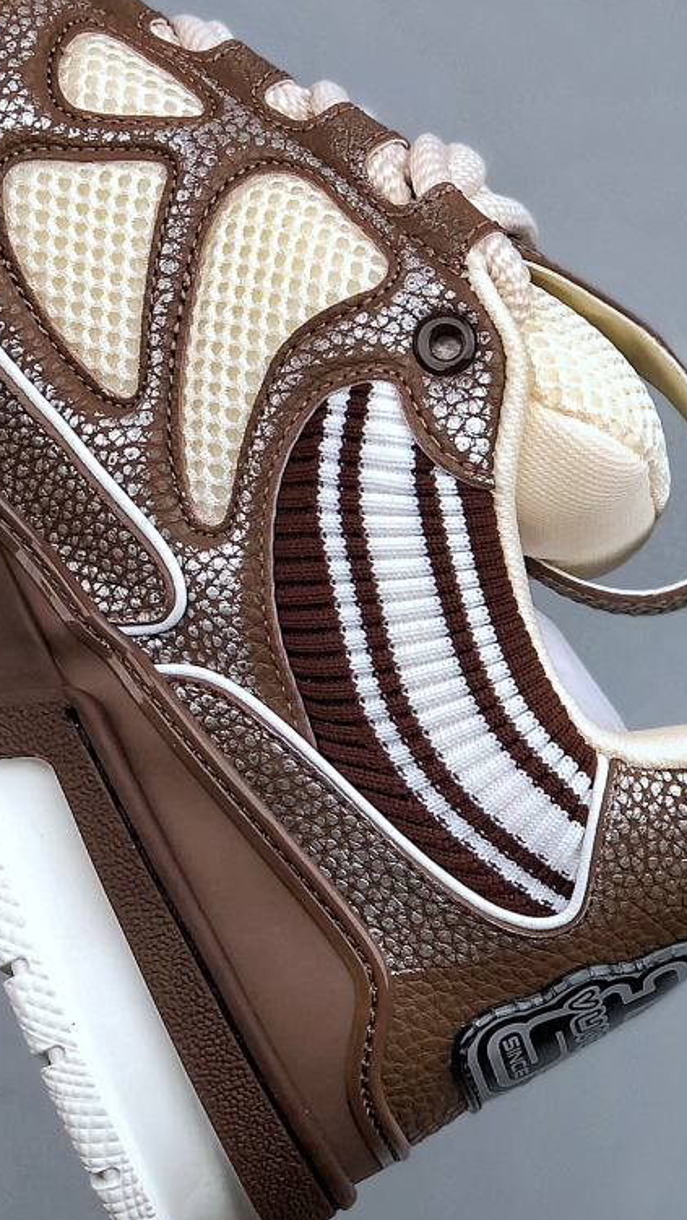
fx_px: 3850
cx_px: 73
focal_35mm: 119
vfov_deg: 18.0
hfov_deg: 10.1
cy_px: 487
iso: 20
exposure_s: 1/50
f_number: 2.8
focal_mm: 6.6
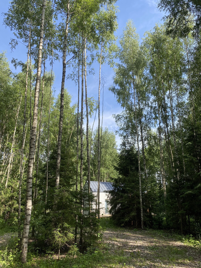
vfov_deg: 67.3
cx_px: 100
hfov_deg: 53.1
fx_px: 201
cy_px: 134
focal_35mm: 26
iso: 32
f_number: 1.8
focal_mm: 4.25
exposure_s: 1/942
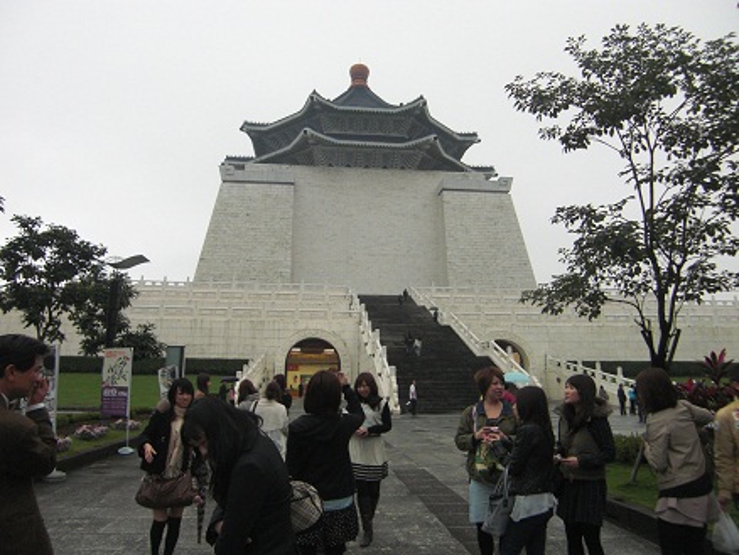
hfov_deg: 63.4
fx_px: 598
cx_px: 370
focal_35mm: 28
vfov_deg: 49.8
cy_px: 278
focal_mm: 4.9
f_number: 2.6
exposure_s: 1/100
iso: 200
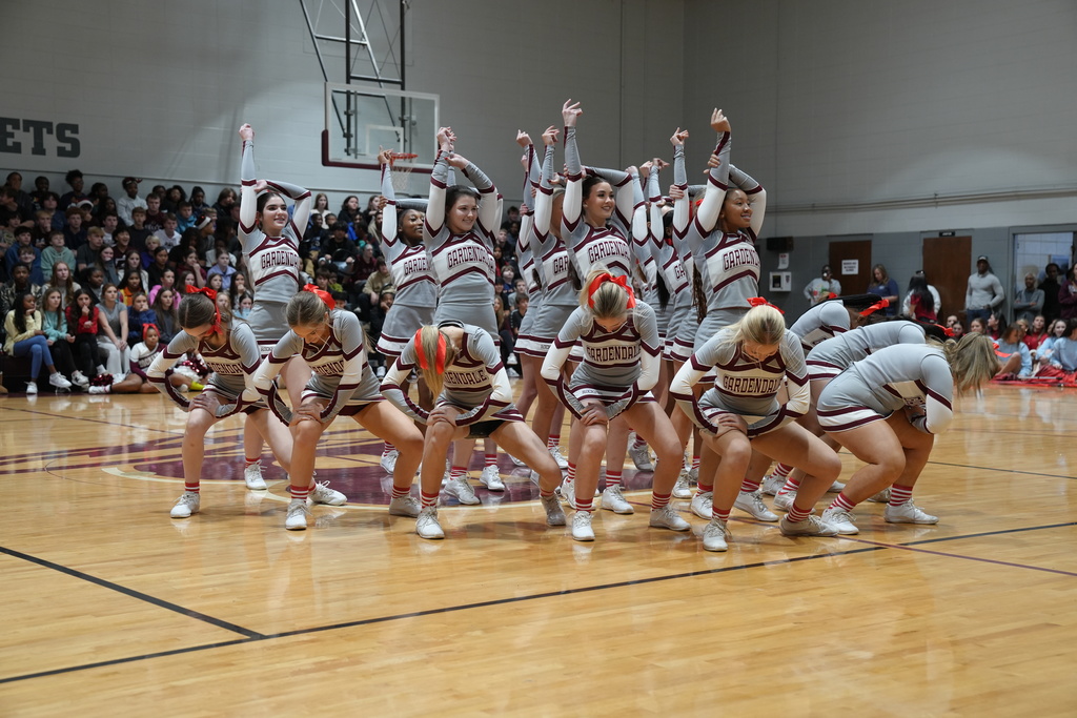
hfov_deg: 37.5
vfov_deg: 25.5
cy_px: 359
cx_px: 538
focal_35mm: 53
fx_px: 1586
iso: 1250
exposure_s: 1/160
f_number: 4
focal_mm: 53
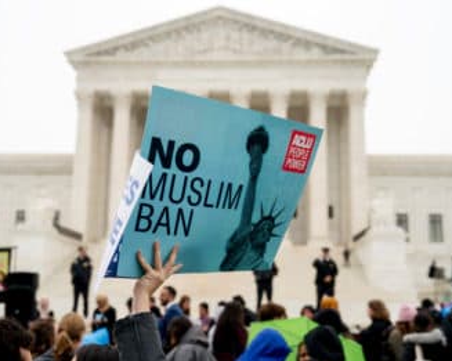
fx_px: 615
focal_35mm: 46
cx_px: 218
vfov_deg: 32.7
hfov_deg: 40.4
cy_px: 183
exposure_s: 1/800
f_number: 3.2
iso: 200
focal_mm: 40
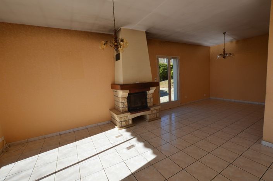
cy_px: 90
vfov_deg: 77.2
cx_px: 136
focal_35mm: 15
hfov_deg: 100.5
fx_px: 114
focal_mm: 10
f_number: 6.3
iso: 100
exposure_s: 1/100
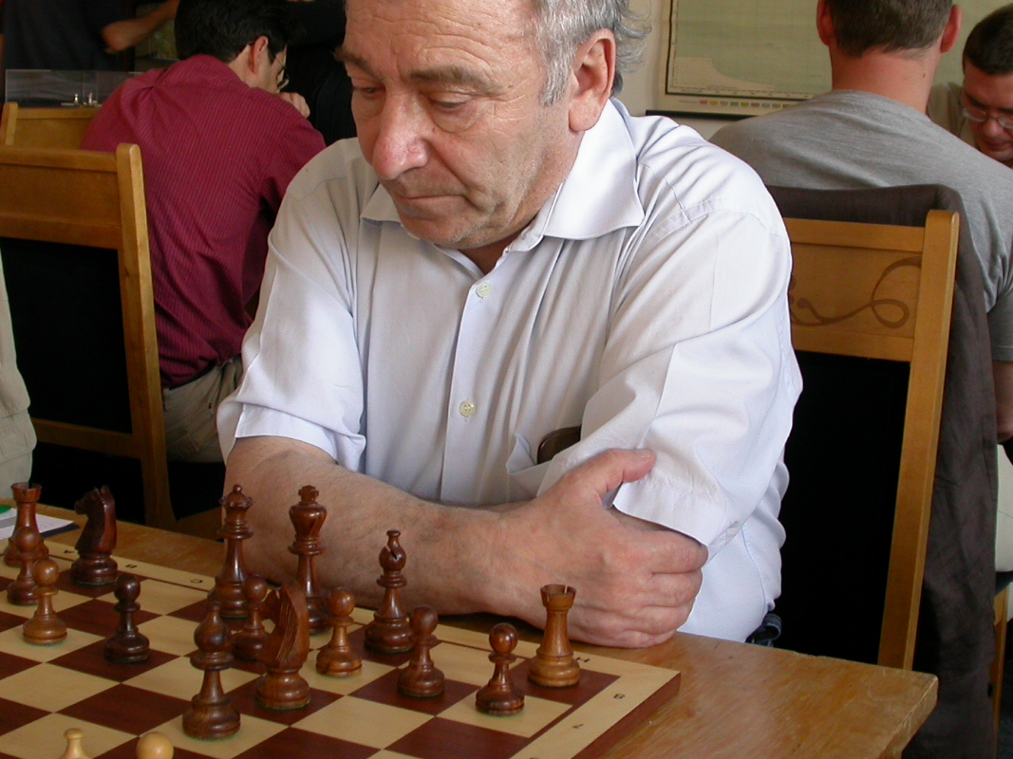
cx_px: 518
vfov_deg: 25.6
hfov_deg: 33.8
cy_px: 315
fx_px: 1668
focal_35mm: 57
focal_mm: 7.85
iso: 100
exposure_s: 1/21.5
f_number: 3.7
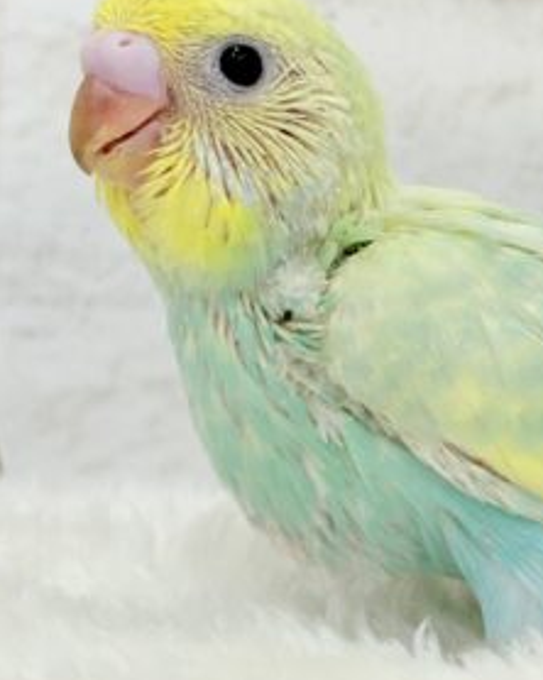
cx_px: 580
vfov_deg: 16.4
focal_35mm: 117
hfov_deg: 12.9
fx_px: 2353
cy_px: 247
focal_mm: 5.96
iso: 50
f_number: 1.6
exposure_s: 1/100
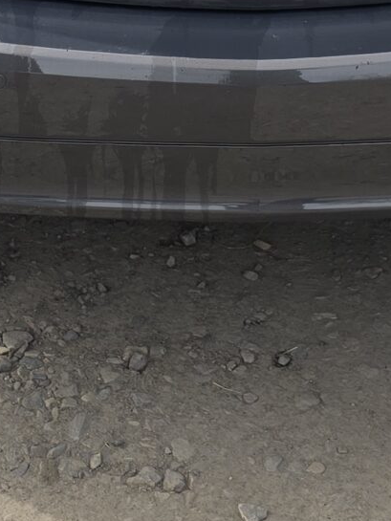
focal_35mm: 108
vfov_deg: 16.0
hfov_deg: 13.7
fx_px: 1626
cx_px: 263
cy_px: -356
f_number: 1.7
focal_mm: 6.3
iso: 12
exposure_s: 1/562
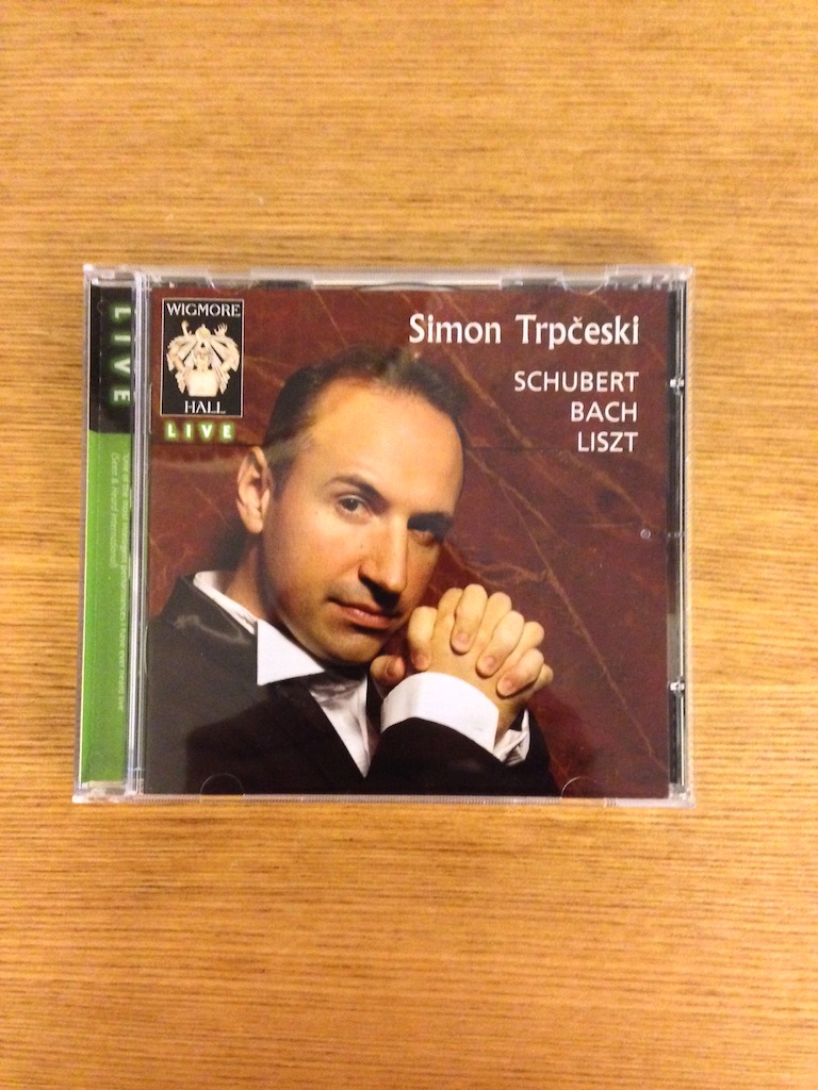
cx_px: 409
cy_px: 545
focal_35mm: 33
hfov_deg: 42.9
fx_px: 1040
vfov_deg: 55.4
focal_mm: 4.12
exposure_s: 1/15
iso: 800
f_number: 2.4
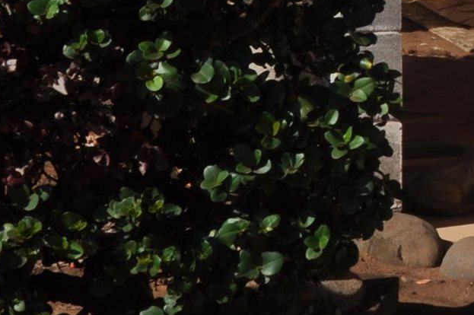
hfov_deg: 9.5
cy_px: -221
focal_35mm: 207
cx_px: 810
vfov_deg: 6.5
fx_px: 2723
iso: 200
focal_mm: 28
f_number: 16
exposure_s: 1/200
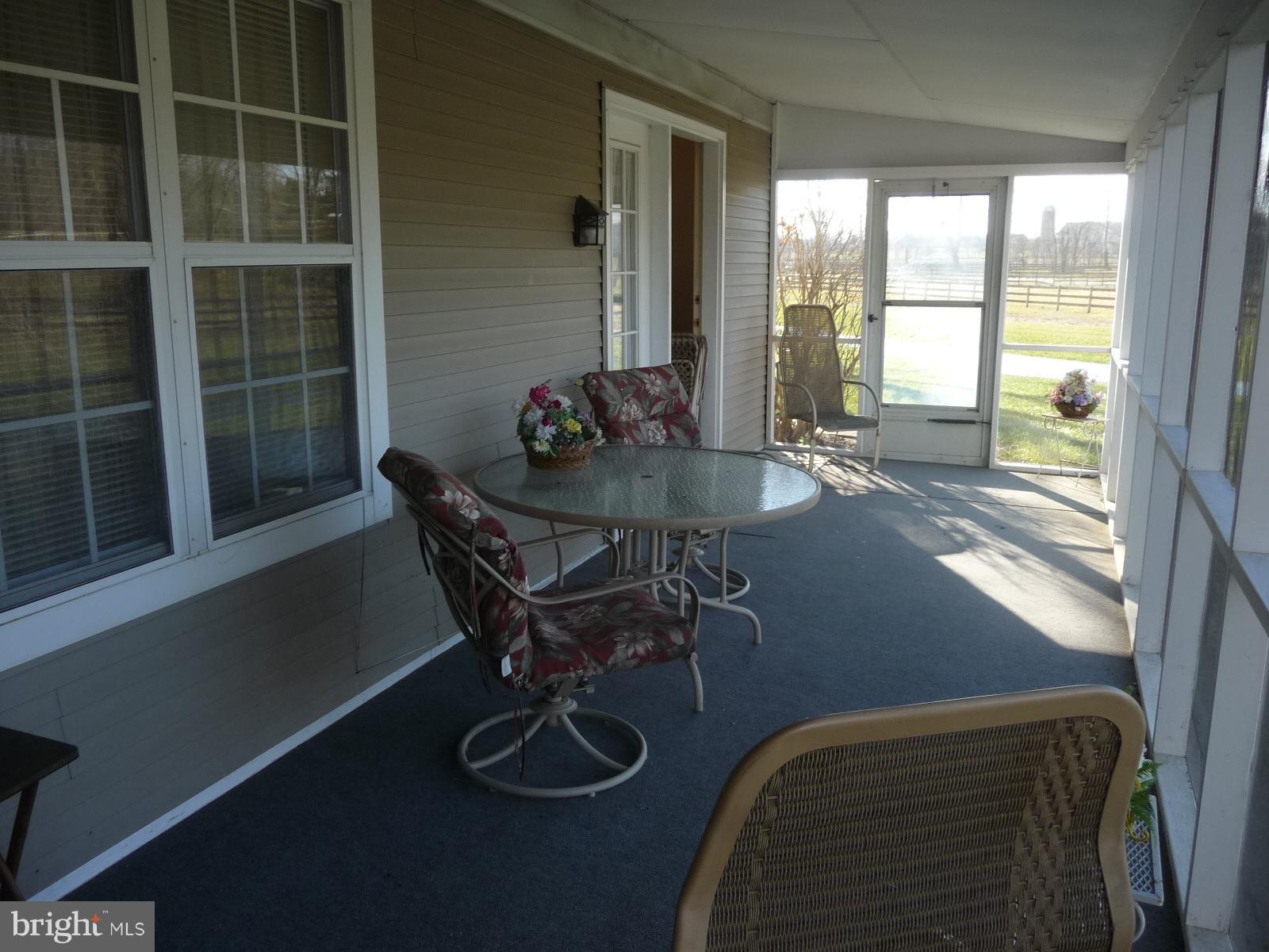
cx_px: 634
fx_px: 1026
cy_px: 476
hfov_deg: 63.4
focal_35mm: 28
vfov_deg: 49.7
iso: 100
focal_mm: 4.7
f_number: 3.3
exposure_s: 1/125
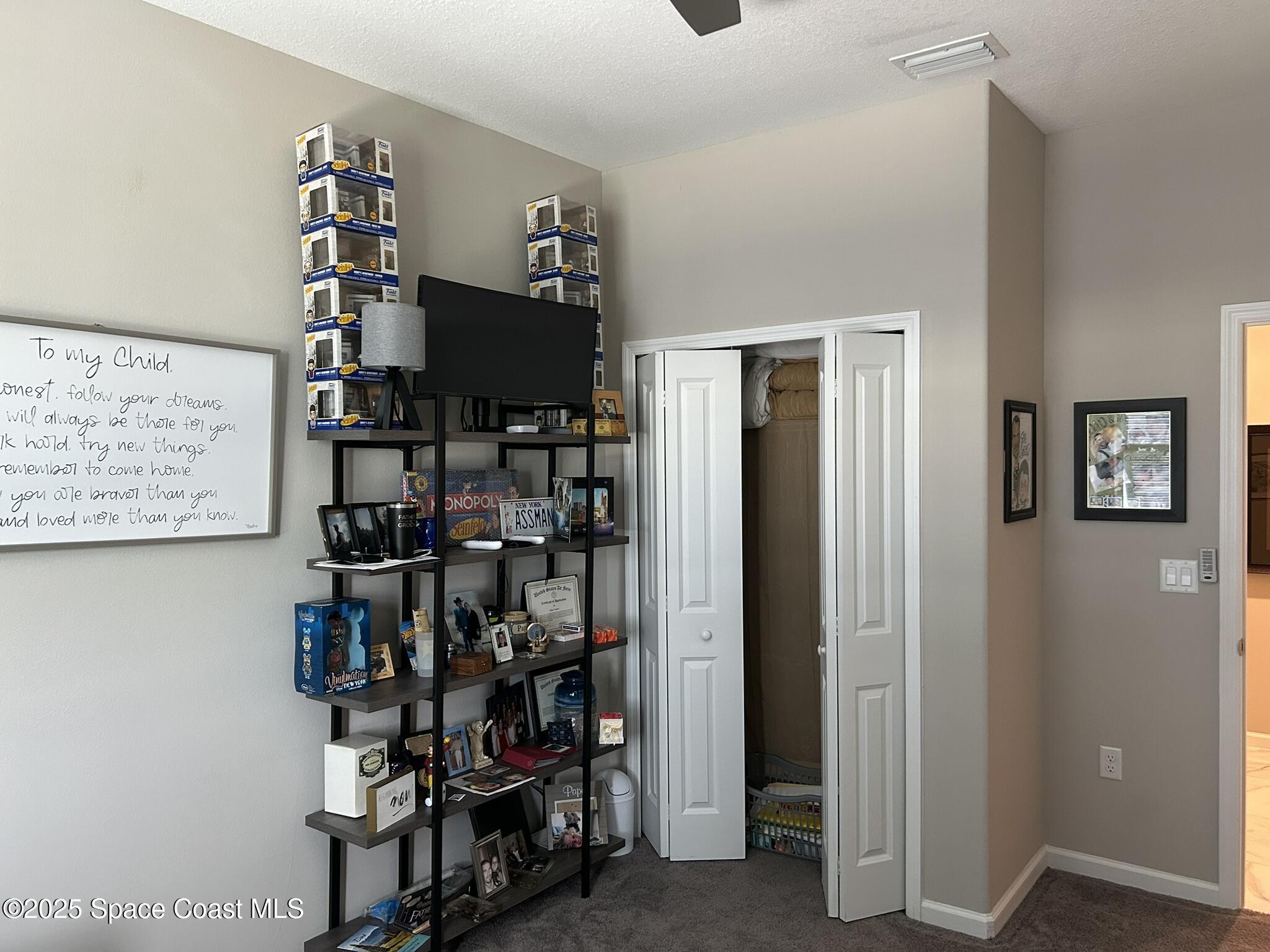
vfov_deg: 53.1
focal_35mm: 26
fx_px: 954
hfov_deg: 67.3
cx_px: 635
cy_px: 476
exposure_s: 1/60
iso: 250
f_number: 1.5
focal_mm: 5.7
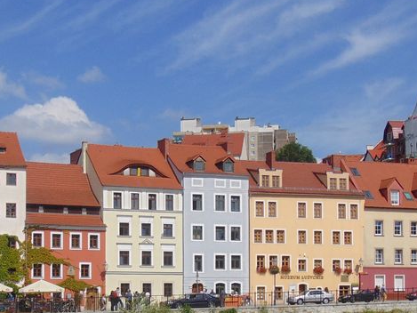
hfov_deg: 25.3
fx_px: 928
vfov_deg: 18.8
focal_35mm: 77
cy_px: 281
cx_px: 159
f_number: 8.2
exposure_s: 1/500
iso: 80
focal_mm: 5.8
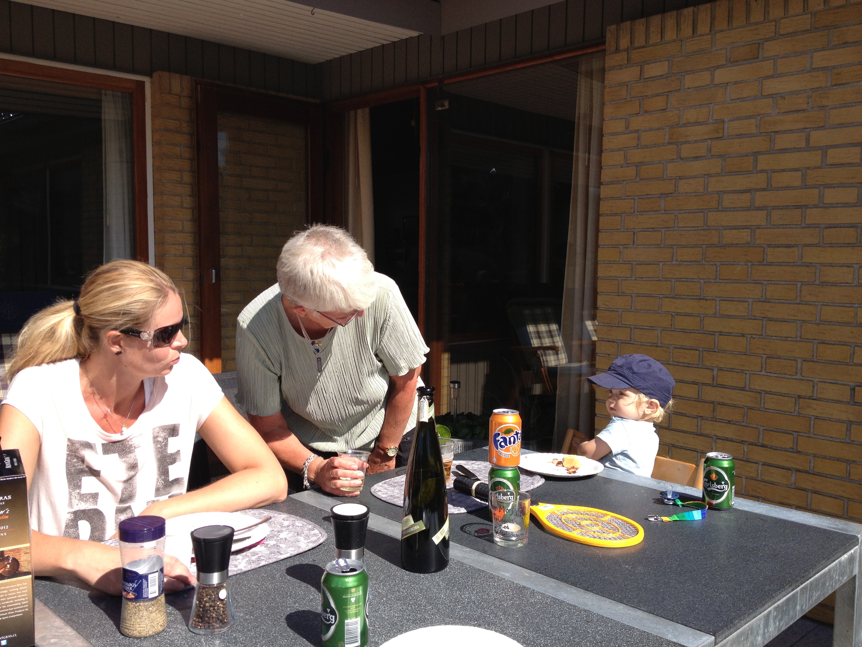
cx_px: 431
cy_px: 324
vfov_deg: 40.7
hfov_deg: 52.6
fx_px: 872
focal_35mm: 35
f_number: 2.4
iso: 50
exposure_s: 1/1151
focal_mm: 4.28
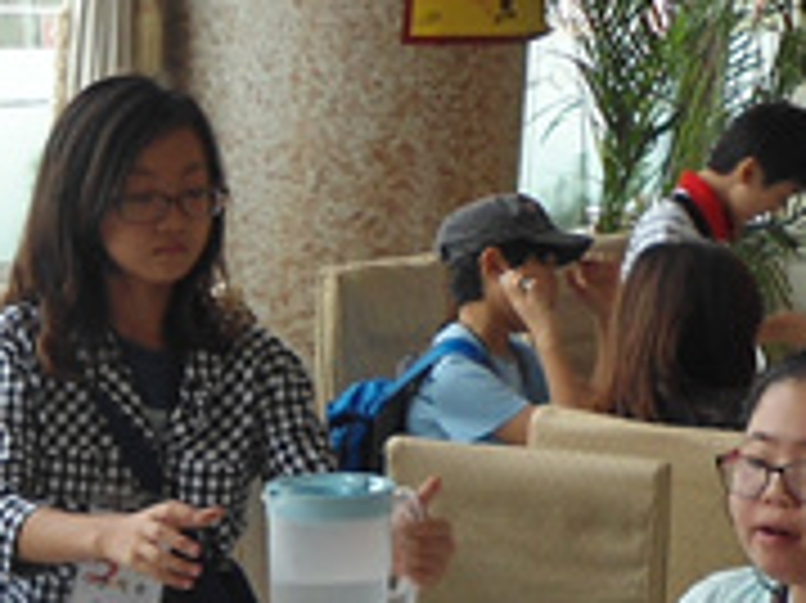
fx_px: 2699
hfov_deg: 16.7
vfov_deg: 12.4
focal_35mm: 116
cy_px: 734
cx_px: 45
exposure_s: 1/125
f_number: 2.8
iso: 80
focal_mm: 4.7
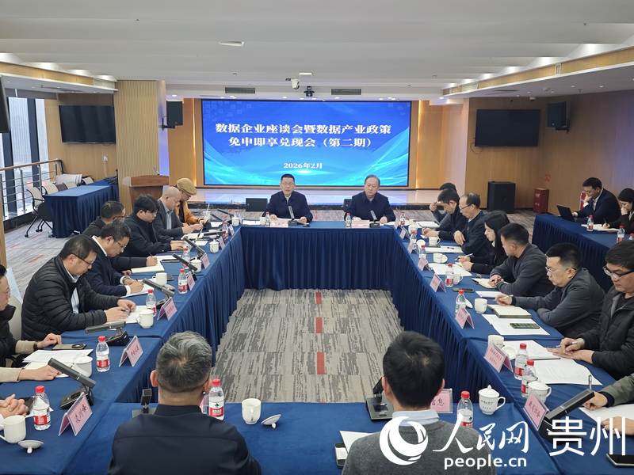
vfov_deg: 40.7
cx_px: 317
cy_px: 238
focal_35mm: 35
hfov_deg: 52.6
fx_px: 641
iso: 250
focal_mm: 6.55
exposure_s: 1/100
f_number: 1.6
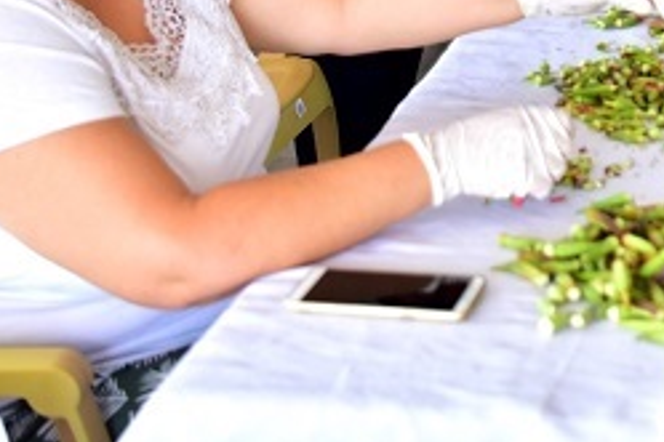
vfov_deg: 14.3
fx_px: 1678
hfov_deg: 21.5
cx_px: 681
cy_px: -150
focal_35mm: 91
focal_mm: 30
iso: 800
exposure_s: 1/250
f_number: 2.8
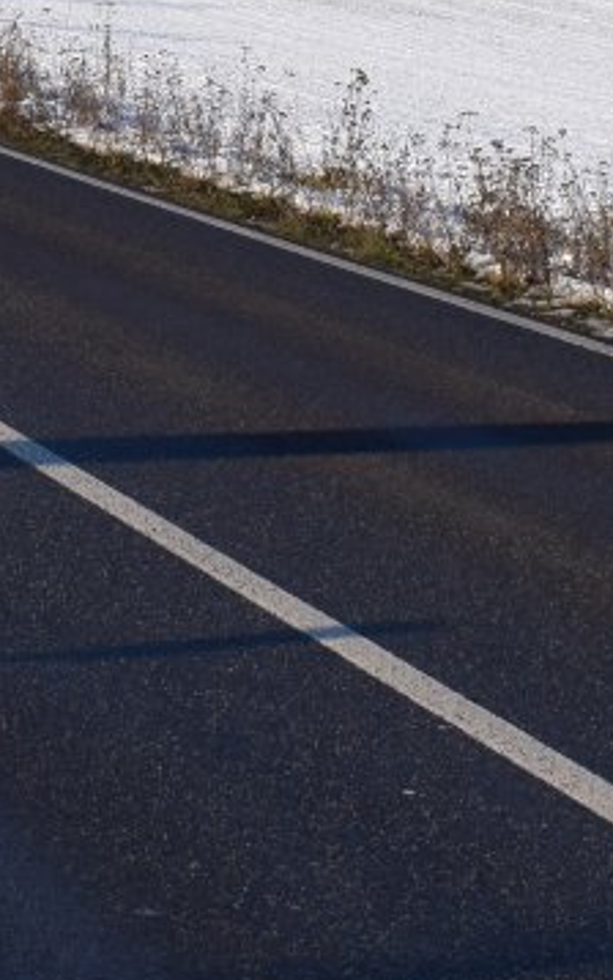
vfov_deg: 12.3
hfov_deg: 8.0
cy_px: -412
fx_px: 4380
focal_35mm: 164
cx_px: 123
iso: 200
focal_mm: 24
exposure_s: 1/400
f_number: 10
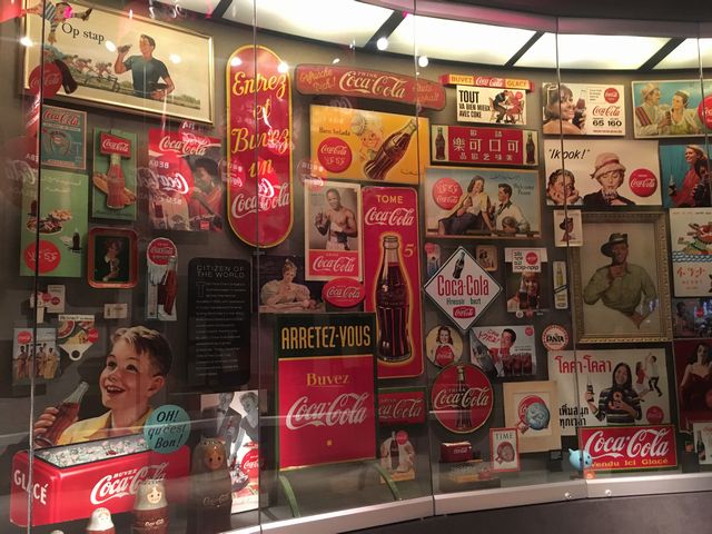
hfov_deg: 61.7
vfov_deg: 48.2
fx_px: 596
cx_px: 356
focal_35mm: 29
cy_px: 267
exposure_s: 1/15
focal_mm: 4.15
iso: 200
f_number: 2.2
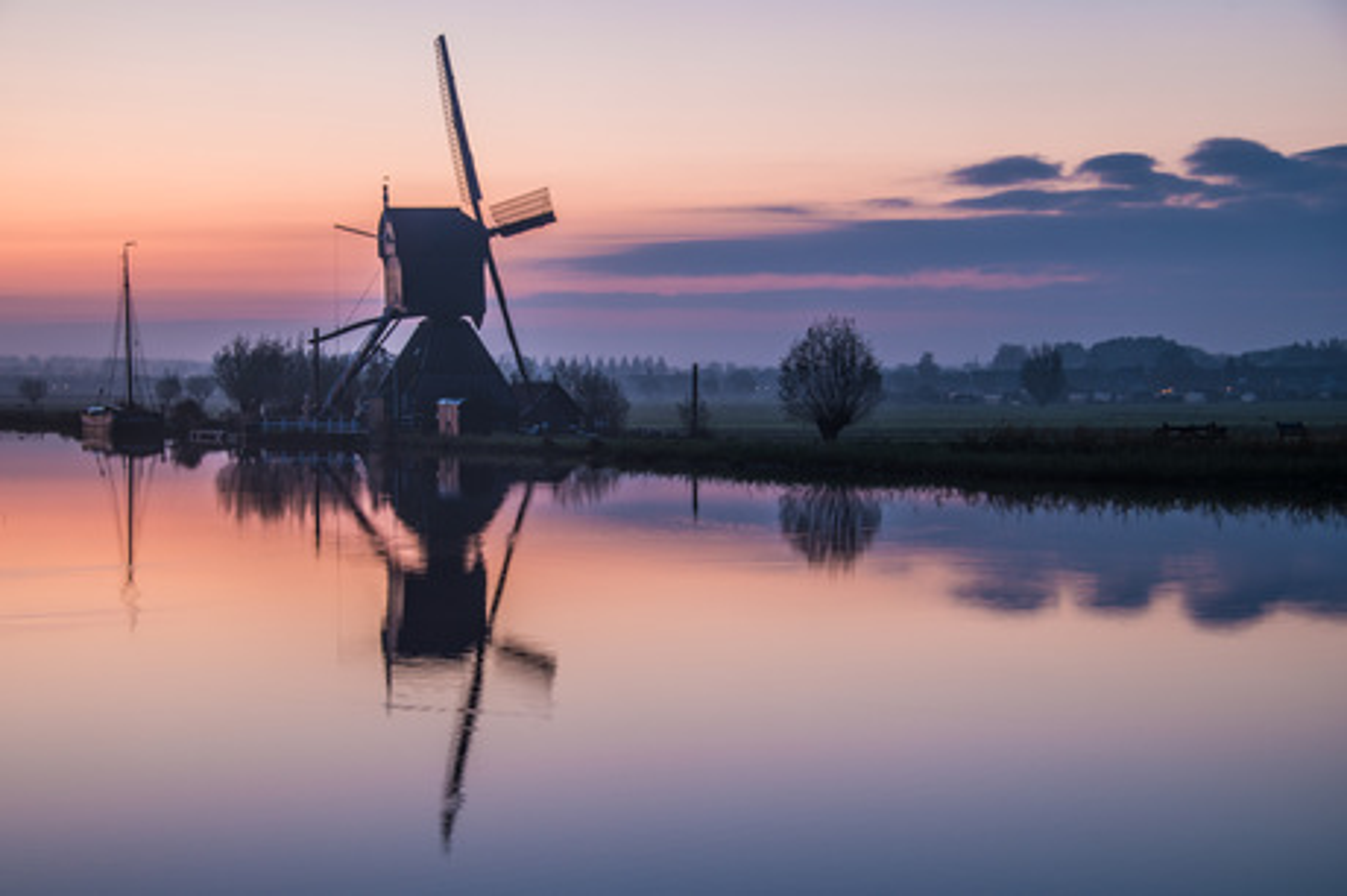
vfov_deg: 18.9
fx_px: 2692
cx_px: 674
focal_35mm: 72
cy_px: 448
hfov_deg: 28.1
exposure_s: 1/1.6
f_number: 8
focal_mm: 72
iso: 100
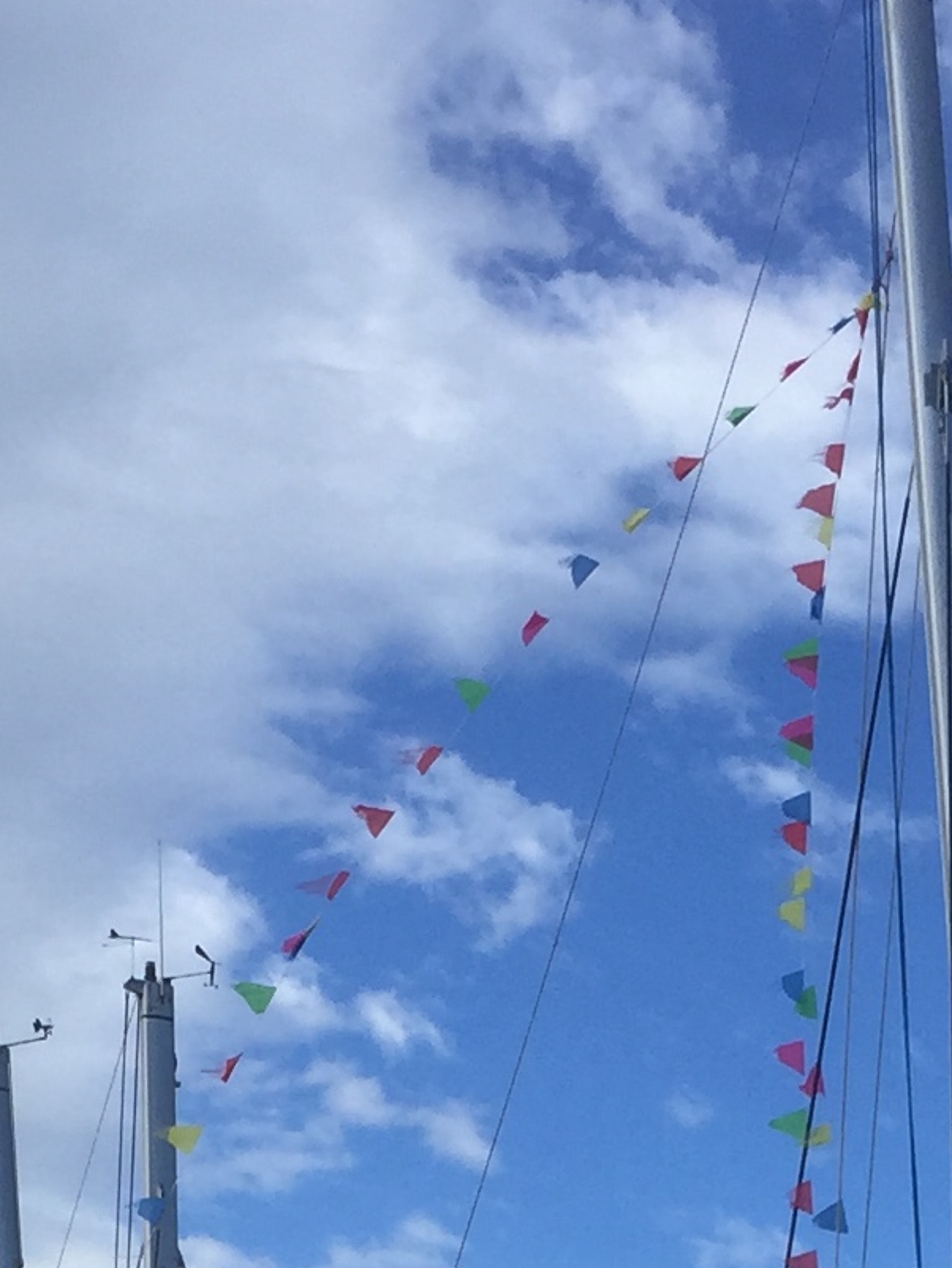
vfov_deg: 15.1
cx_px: 351
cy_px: 2055
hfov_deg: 12.6
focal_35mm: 118
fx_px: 4325
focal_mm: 4.15
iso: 32
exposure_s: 1/1464
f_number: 2.2
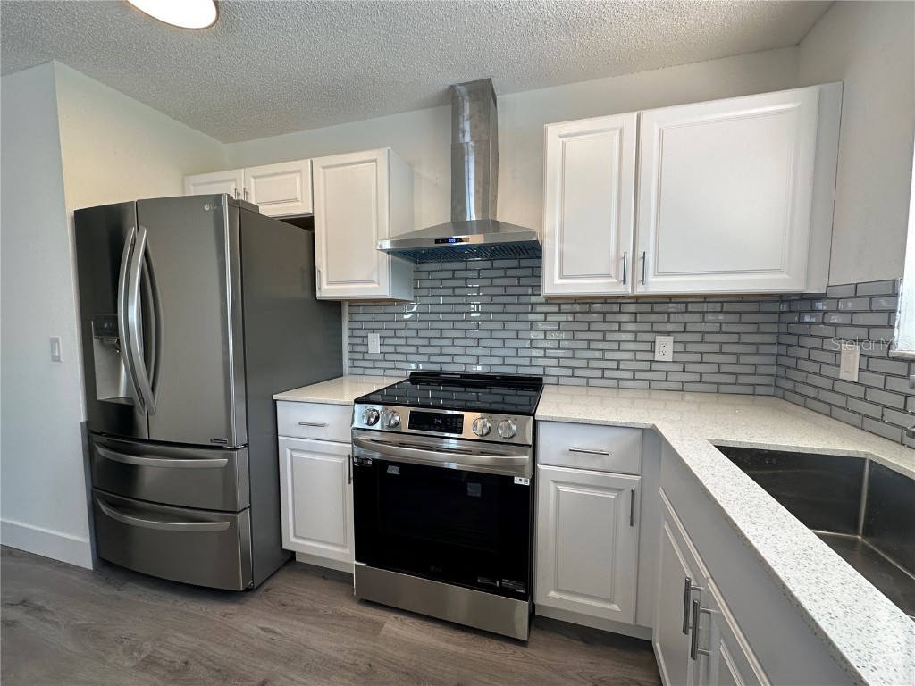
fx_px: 370
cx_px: 458
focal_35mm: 14
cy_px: 343
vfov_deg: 85.7
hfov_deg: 102.1
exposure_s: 1/120
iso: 100
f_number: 2.2
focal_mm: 2.22
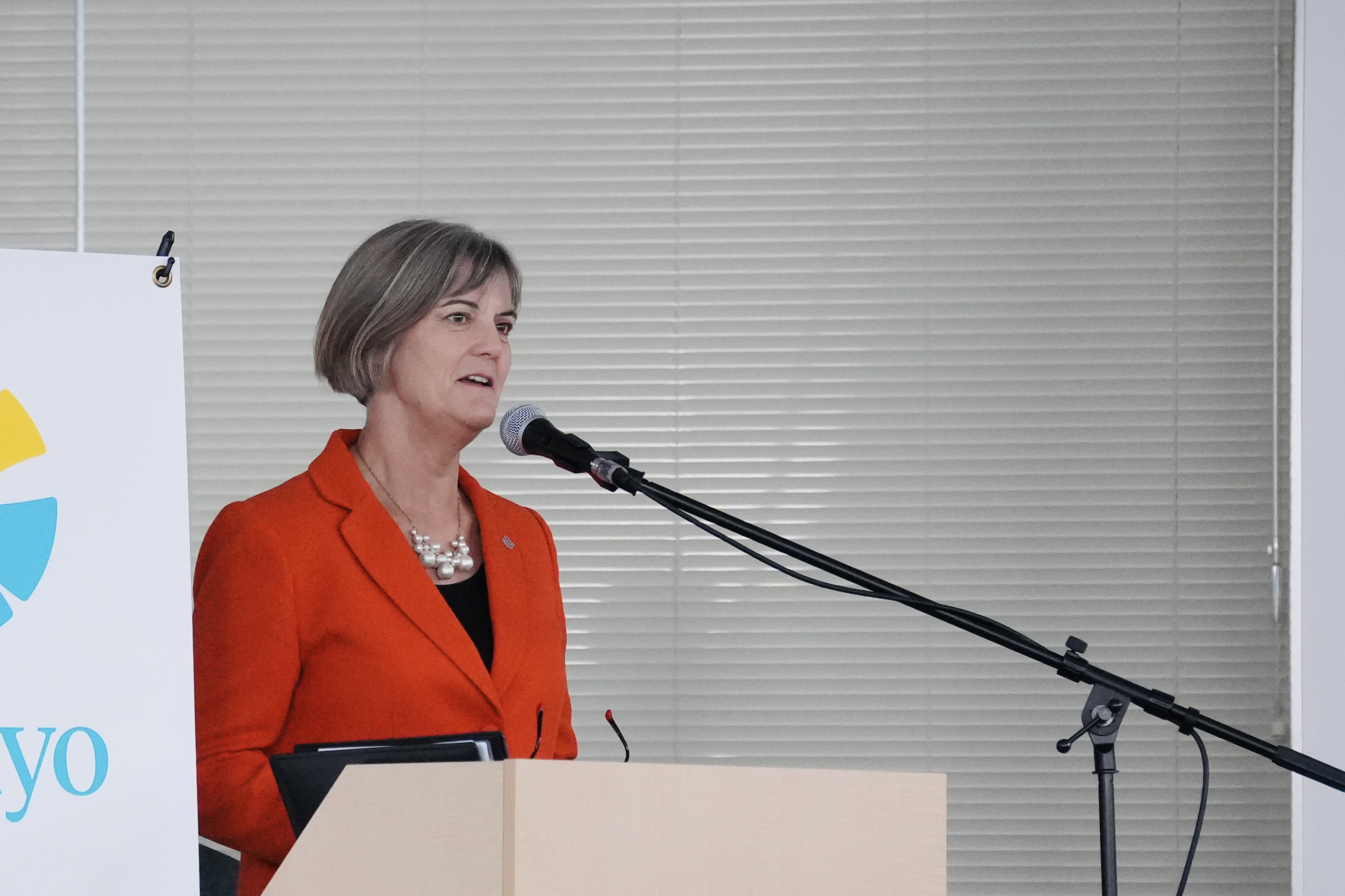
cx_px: 397
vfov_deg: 7.0
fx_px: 7360
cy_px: 675
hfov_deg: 10.4
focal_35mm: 197
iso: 5000
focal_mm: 70
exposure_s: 1/250
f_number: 3.2
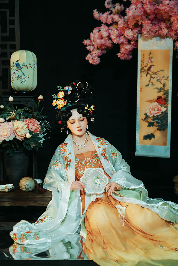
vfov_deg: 39.6
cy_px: 133
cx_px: 89
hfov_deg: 27.0
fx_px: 371
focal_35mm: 50
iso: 200
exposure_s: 1/125
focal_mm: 50
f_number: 2.2
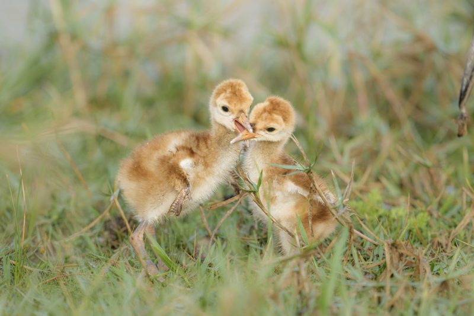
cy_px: 158
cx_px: 237
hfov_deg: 2.5
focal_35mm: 840
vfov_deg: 1.6
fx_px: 11057
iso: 2000
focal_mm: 840
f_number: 5.6
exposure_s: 1/1250
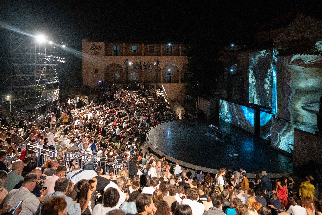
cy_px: 108
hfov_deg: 73.7
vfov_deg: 53.1
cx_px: 161
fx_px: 215
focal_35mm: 24
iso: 12800
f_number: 2.8
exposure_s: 1/200
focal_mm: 24
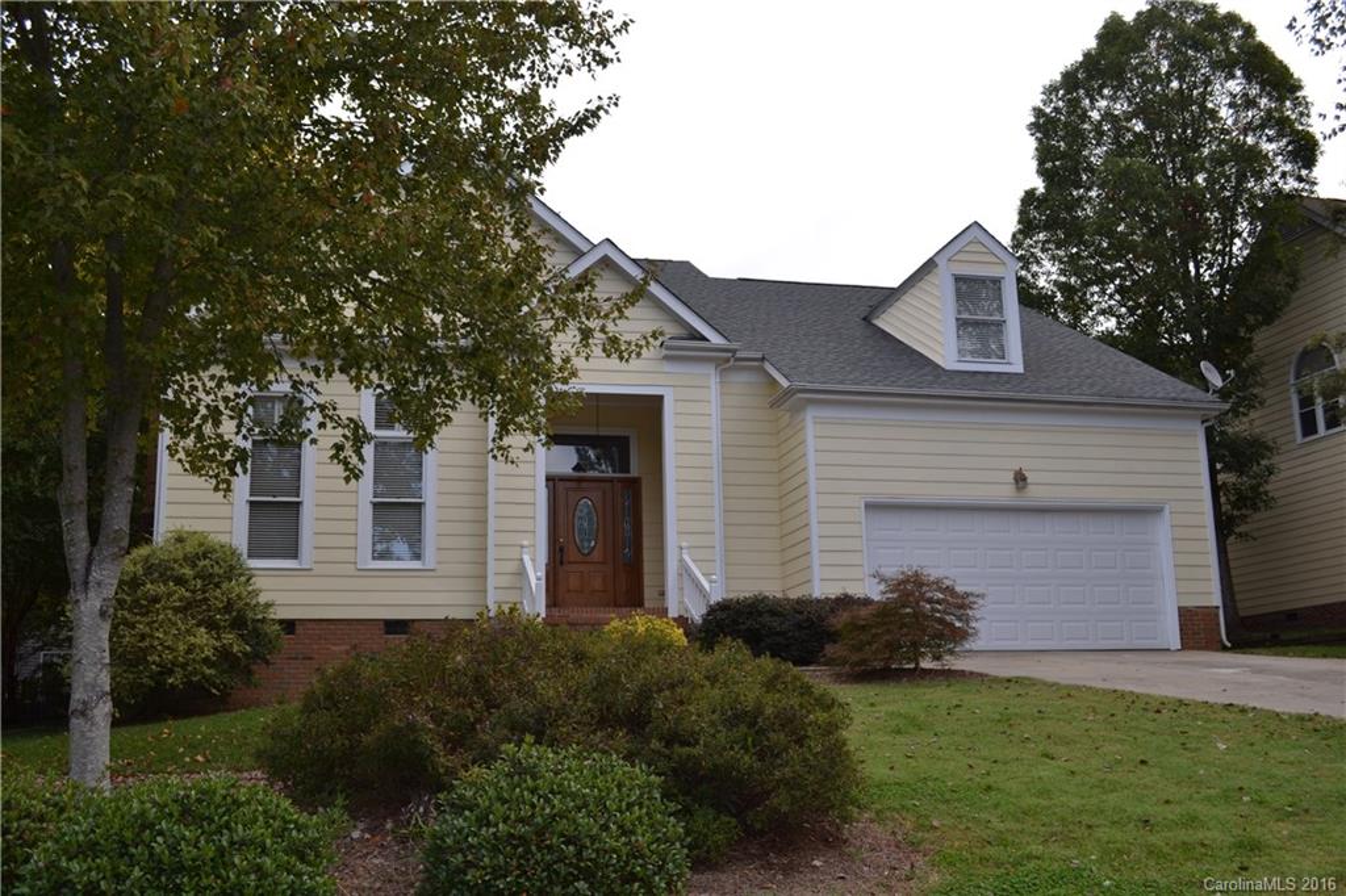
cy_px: 448
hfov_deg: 53.1
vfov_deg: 36.8
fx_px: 1345
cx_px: 673
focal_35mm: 36
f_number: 5.6
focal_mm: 24
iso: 100
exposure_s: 1/200
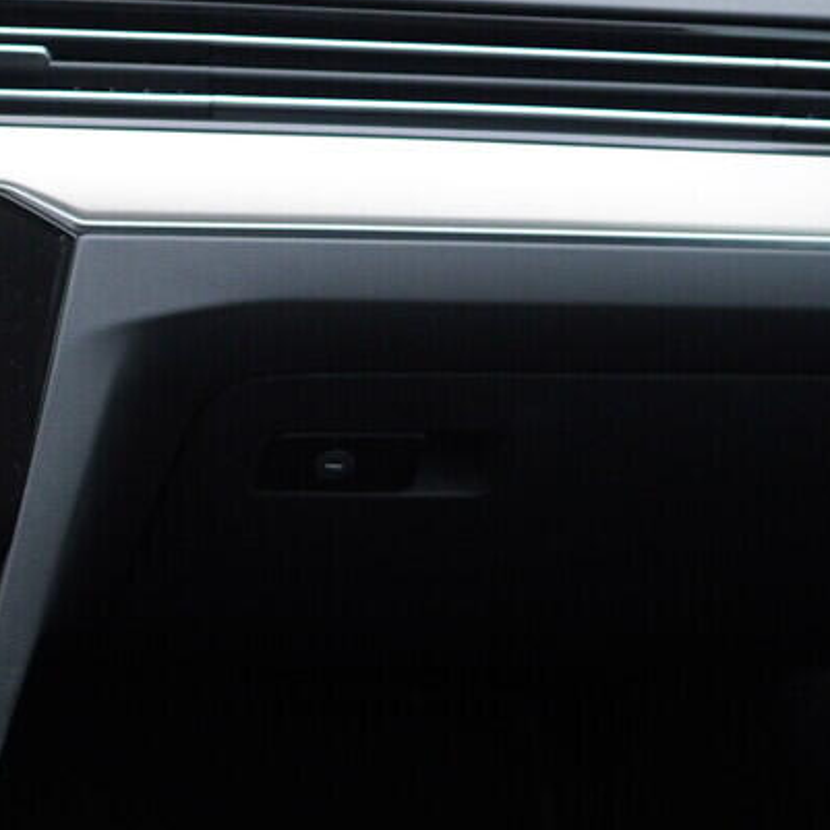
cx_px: -370
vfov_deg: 15.8
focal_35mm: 110
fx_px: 2984
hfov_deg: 14.8
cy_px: 368
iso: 160
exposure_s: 1/40
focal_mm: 24
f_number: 2.8
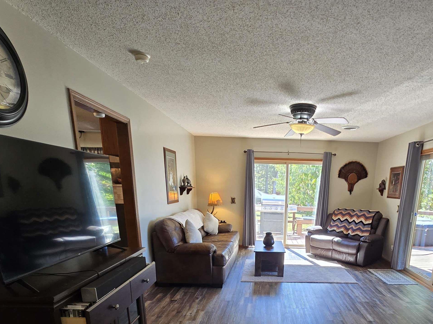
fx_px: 263
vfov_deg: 58.3
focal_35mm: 21
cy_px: 262
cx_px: 279
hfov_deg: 77.1
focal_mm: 2.2
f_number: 2.2
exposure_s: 1/60
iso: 125
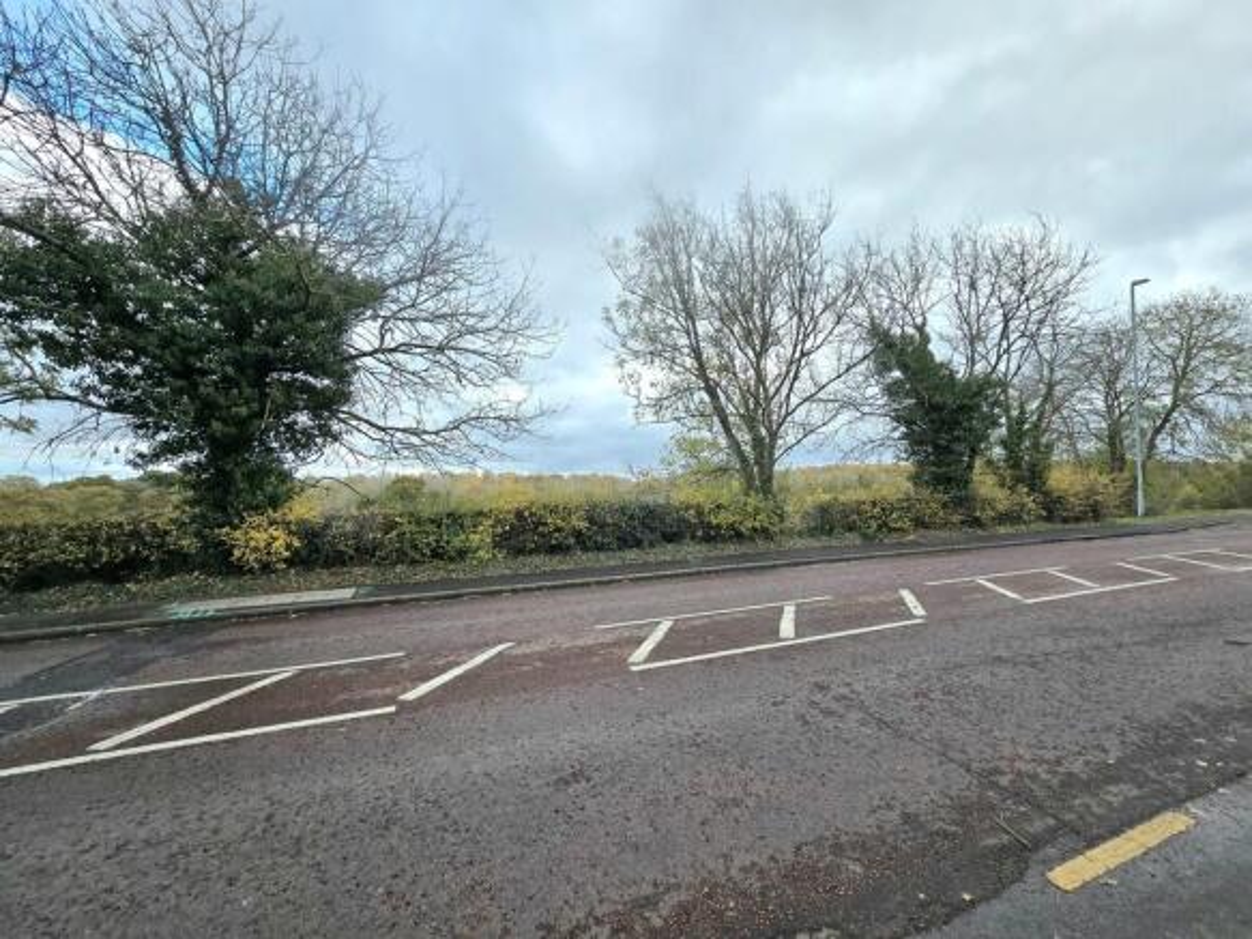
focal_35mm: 13
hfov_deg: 106.2
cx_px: 626
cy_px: 470
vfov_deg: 89.9
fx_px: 470
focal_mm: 2.2
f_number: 2.2
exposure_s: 1/556
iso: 50
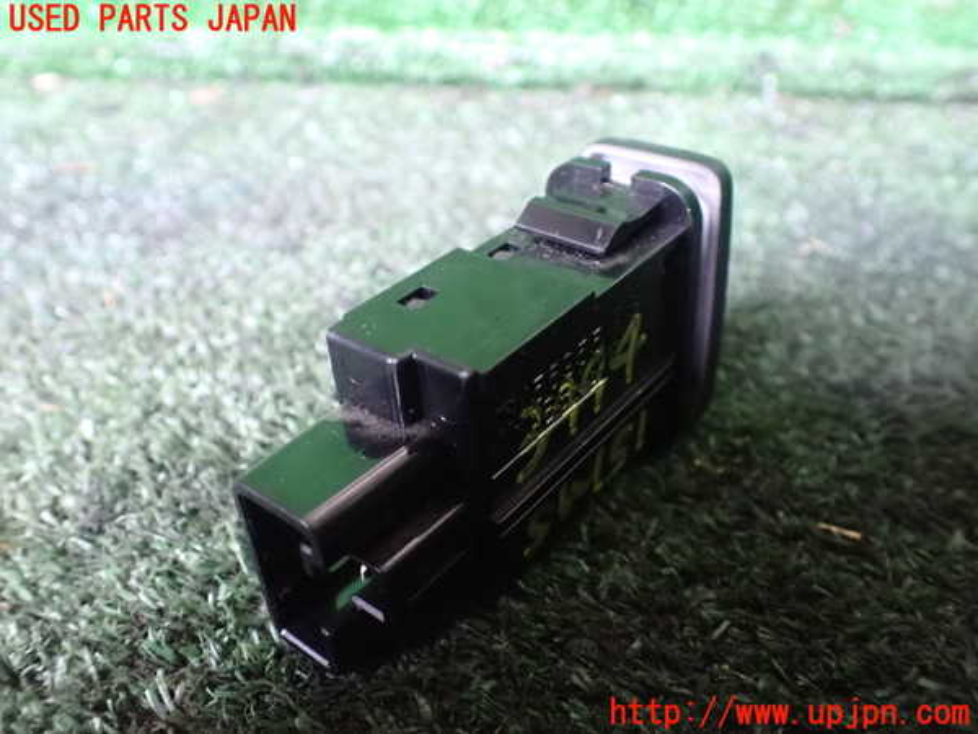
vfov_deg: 46.8
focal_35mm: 30
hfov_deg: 60.0
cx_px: 489
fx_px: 848
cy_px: 367
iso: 1600
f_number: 2.3
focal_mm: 5.4
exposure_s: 1/25
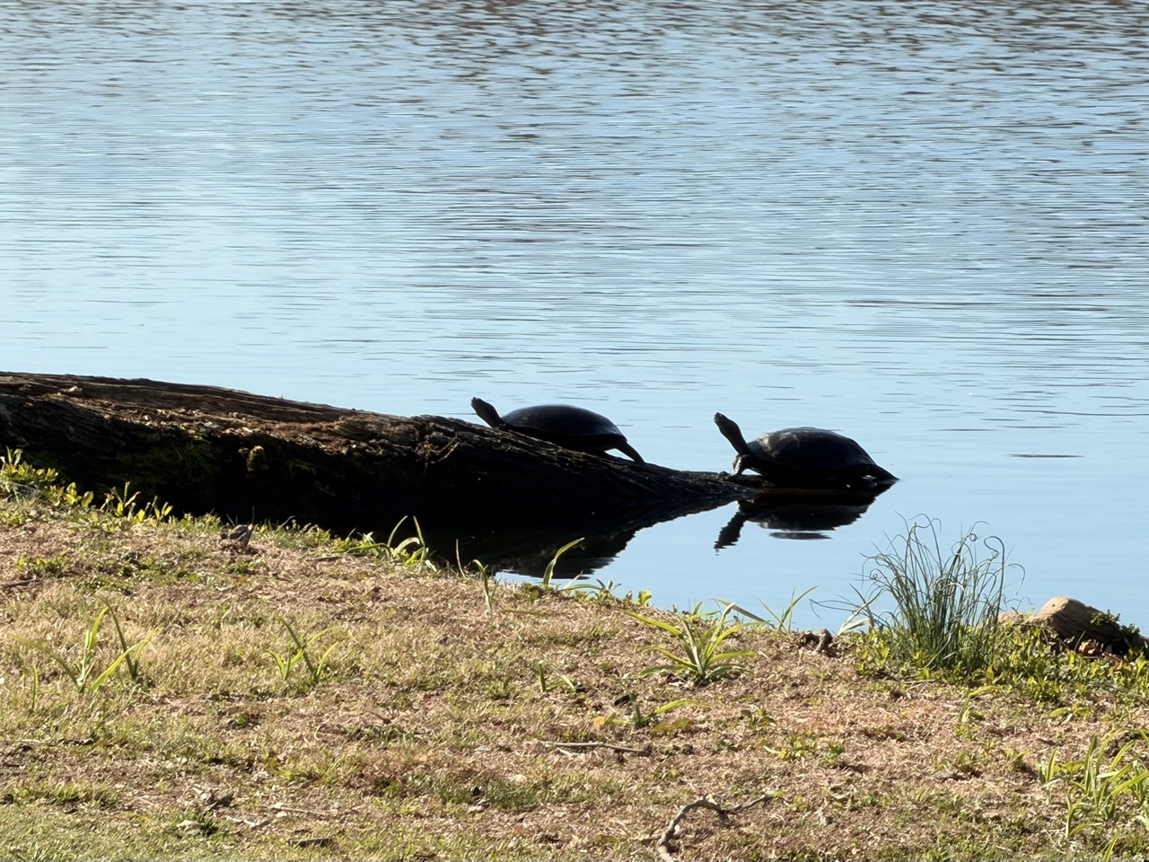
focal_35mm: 200
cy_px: 431
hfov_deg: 9.9
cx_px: 574
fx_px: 6639
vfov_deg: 7.4
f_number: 2.8
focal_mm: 16.89
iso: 25
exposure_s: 1/639
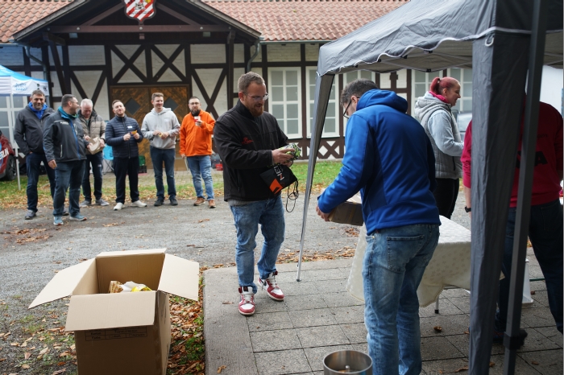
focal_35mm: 35
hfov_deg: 54.5
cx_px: 282
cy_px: 188
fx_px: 548
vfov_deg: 37.8
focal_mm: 35
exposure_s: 1/200
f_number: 4
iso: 400
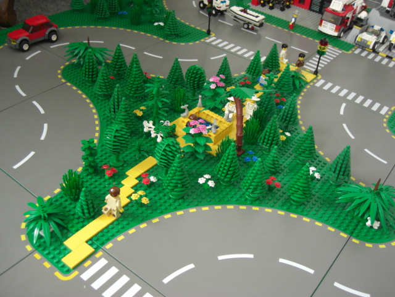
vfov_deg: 37.7
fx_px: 434
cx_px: 198
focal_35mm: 38
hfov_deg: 49.0
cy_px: 148
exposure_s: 1/20
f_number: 2.8
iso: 200
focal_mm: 7.9
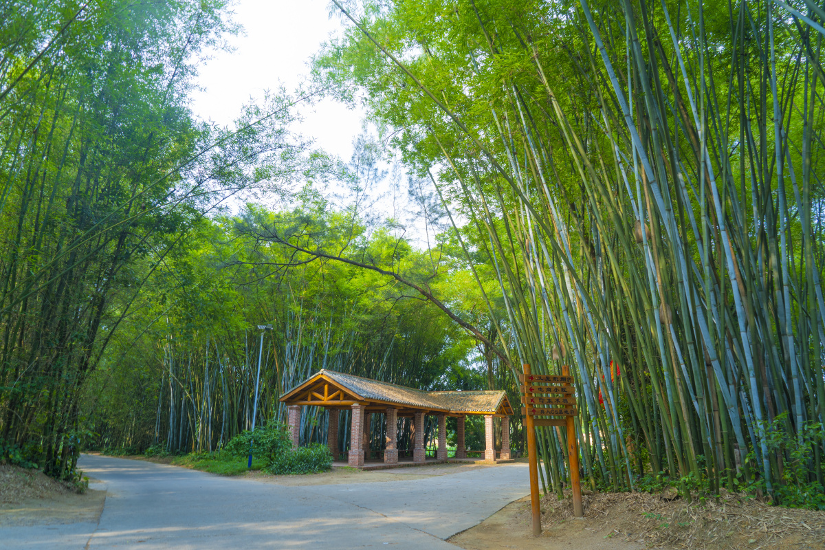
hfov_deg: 73.7
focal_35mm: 24
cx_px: 412
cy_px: 275
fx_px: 550
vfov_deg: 53.1
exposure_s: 1/25
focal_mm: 24
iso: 100
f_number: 8
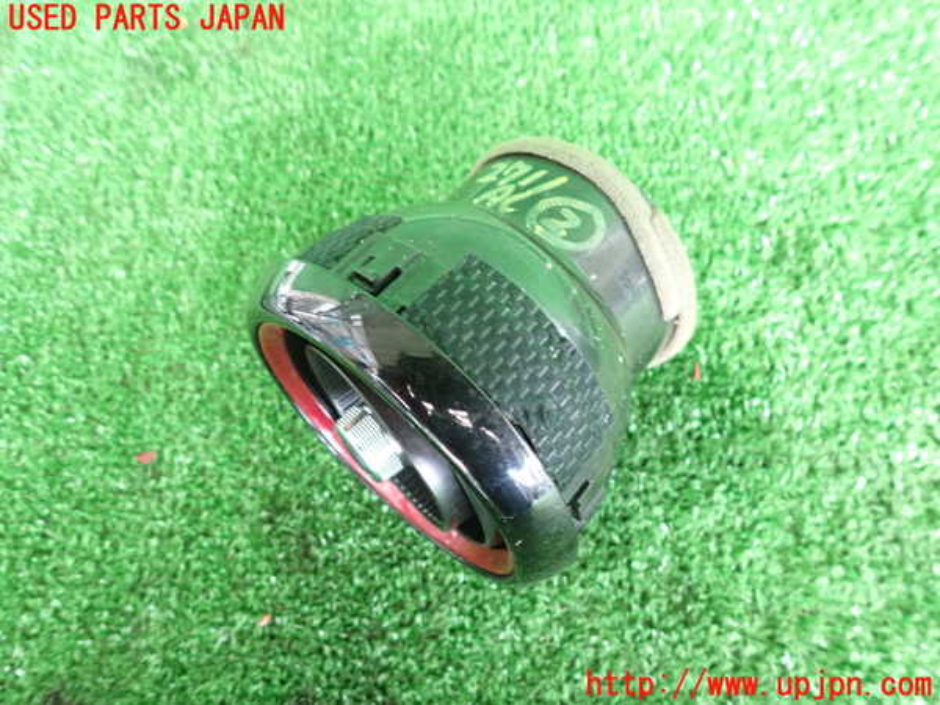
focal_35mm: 25
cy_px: 352
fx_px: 679
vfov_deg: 54.9
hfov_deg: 69.4
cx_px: 470
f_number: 2
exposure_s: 1/30
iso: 800
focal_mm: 4.5
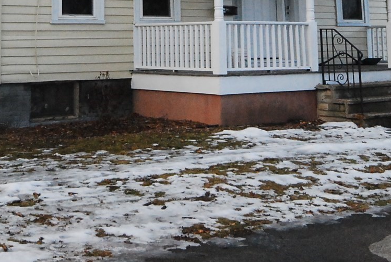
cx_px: 152
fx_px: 893
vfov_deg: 15.9
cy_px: -79
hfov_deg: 24.7
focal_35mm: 82
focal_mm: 20
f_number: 10
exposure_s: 1/400
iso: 1600
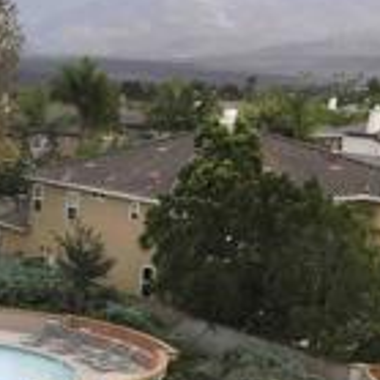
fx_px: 1217
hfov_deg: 14.3
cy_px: 377
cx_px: -418
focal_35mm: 98
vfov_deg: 17.4
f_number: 2.8
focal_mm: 4.5
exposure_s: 1/15
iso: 190
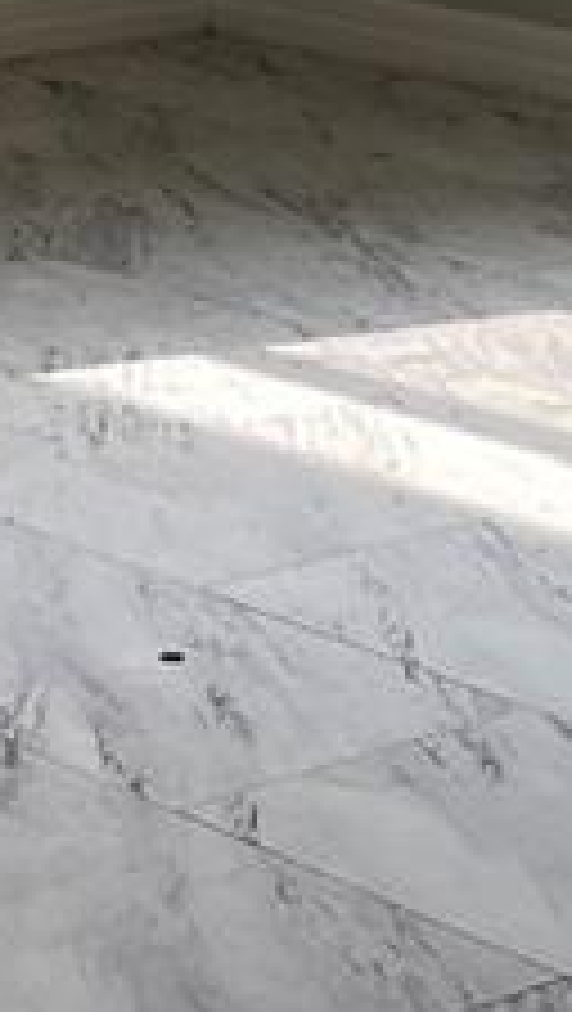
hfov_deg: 8.4
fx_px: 3900
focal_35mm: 145
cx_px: 23
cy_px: -459
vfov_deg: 14.0
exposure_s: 1/234
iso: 32
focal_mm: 5.1
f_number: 1.6
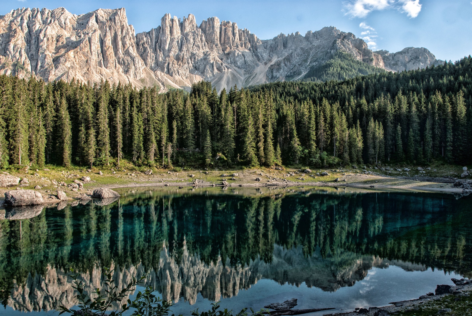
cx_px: 236
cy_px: 158
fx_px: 354
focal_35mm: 27
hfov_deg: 67.3
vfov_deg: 48.0
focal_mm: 18
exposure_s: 1/30
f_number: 13
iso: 100
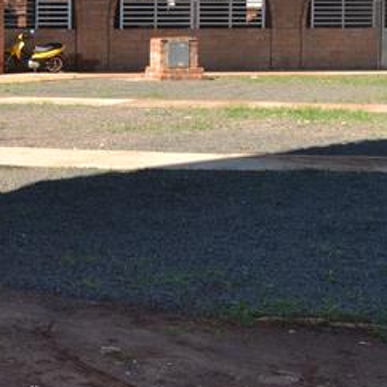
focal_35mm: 97
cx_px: -272
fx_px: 1227
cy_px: 62
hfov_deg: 15.7
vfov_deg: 17.7
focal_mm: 18
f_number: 6.3
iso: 100
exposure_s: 1/200
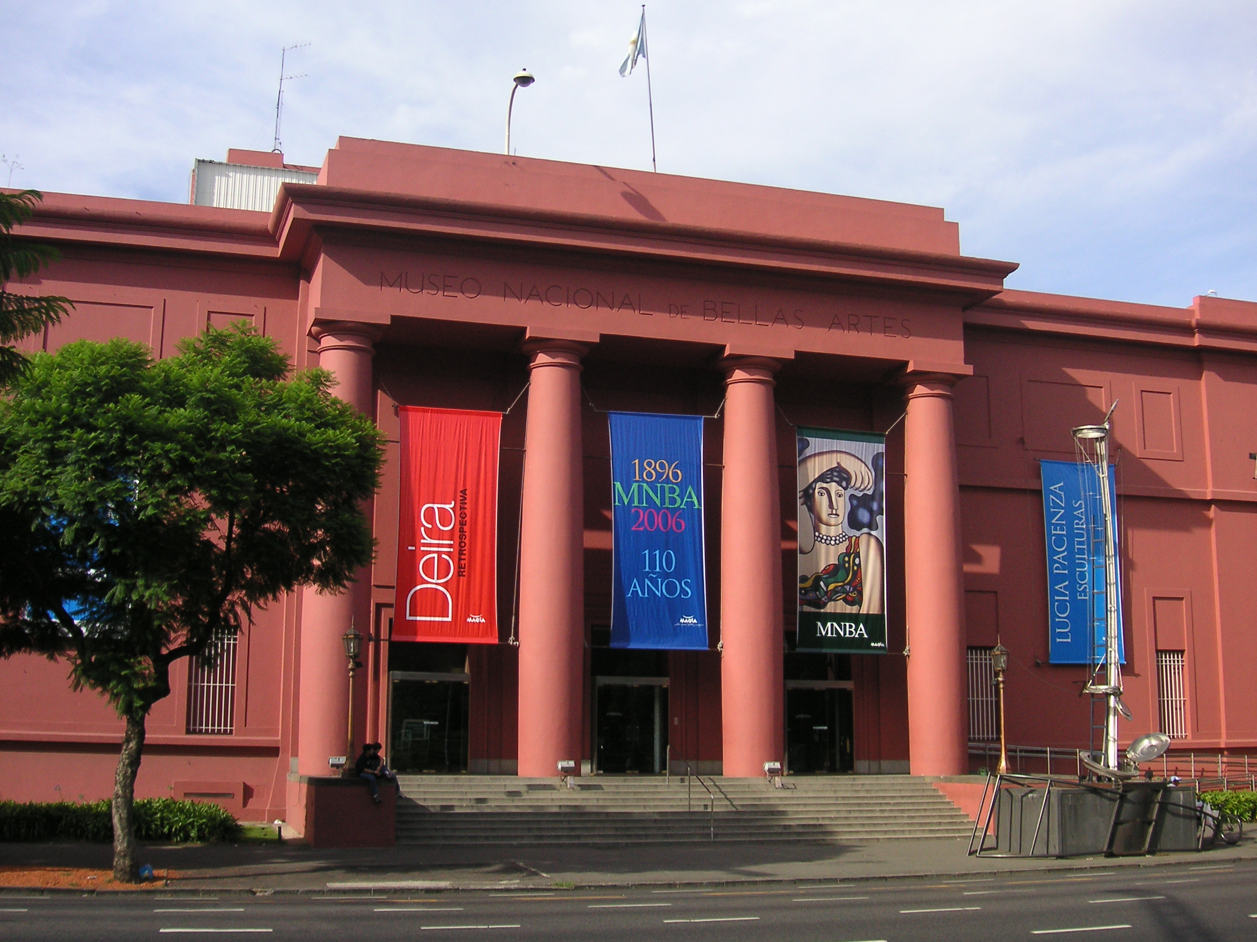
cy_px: 458
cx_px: 627
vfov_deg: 34.3
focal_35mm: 42
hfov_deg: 44.8
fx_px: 1525
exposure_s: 1/750
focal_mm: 6.1
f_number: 2.8
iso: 50
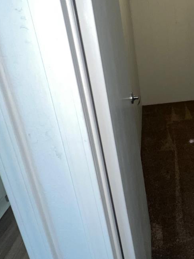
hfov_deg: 38.1
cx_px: 218
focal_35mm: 30
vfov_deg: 59.1
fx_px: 224
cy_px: 95
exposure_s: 1/60
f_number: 1.8
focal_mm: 1.57
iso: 100
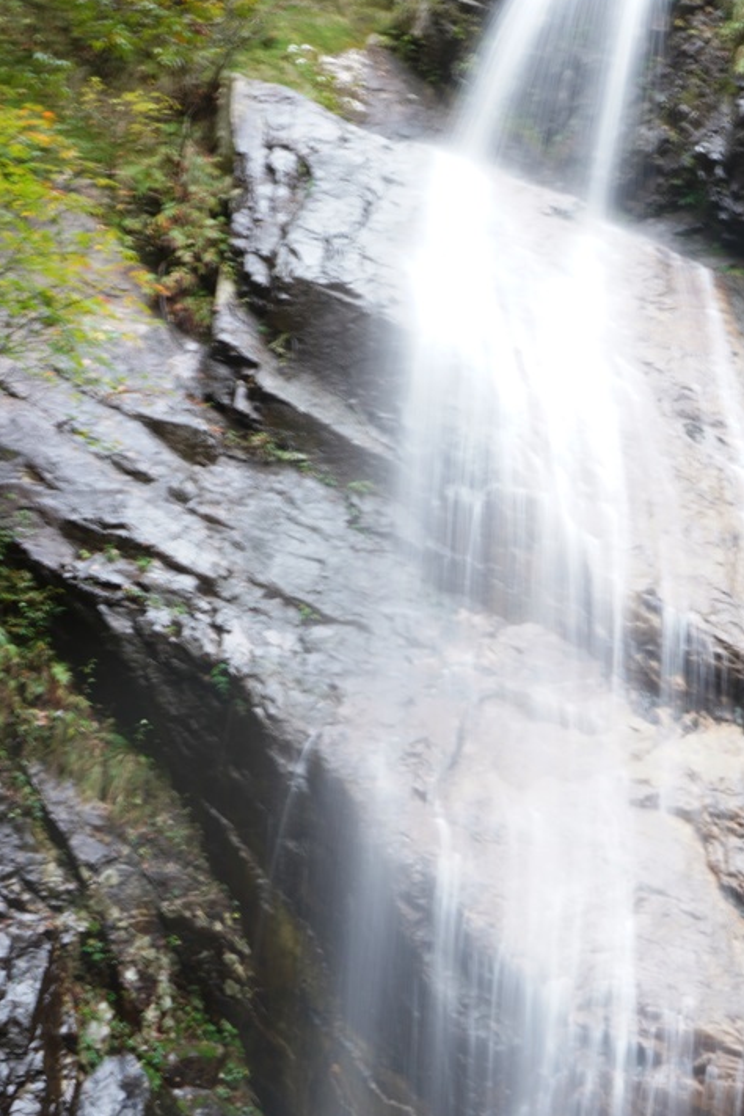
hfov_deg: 16.8
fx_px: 2511
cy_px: 705
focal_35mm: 81
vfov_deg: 25.0
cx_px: 440
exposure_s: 2
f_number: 22
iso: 100
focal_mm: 30
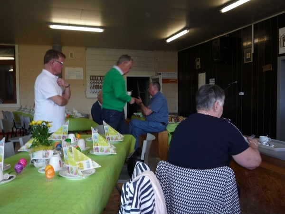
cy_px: 107
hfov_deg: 60.0
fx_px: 247
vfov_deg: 46.8
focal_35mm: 30
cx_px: 142
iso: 100
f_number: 3.3
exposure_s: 1/30
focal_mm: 5.2
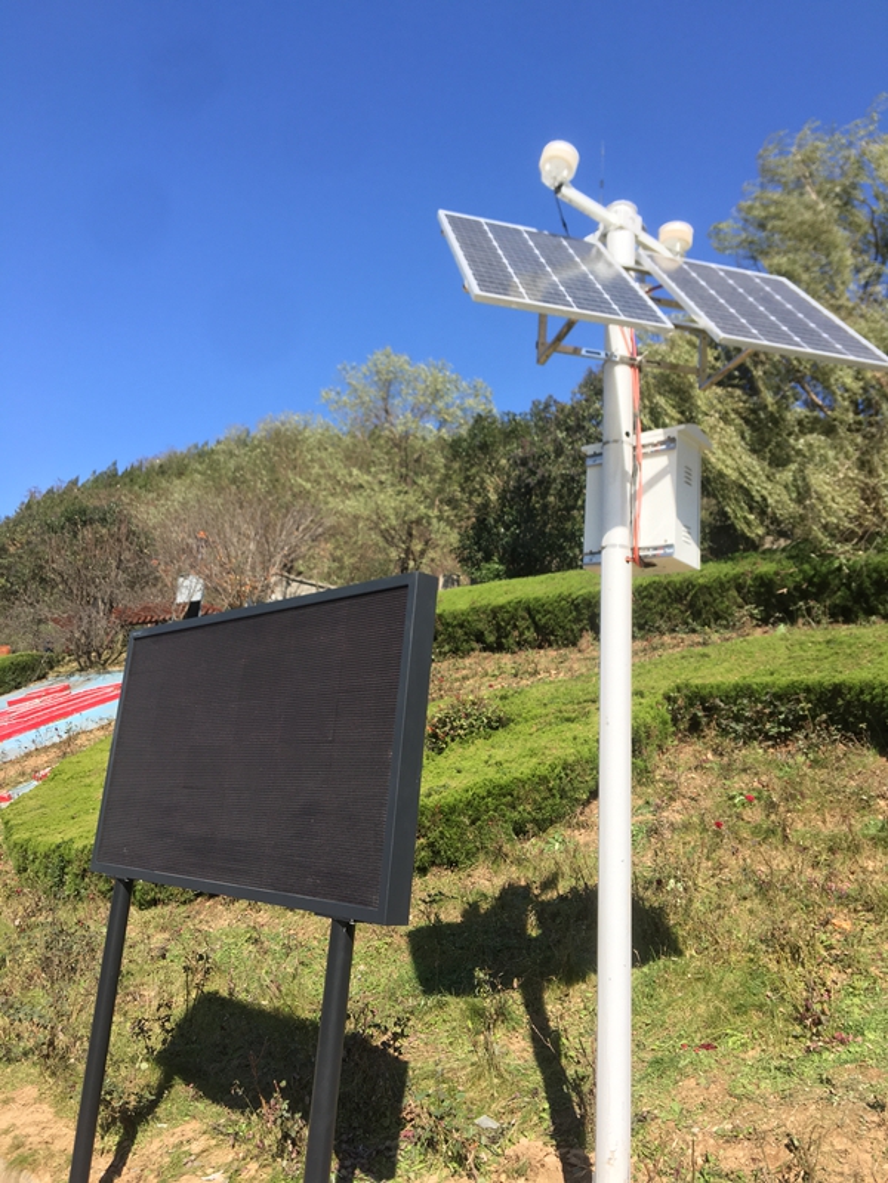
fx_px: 992
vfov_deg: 61.7
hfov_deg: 48.2
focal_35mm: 29
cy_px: 592
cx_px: 444
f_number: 2.2
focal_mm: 4.15
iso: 25
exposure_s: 1/663
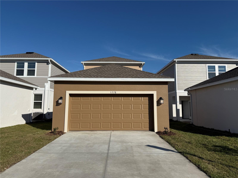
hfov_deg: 71.6
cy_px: 89
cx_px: 119
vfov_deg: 56.8
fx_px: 165
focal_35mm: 24
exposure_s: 1/9091
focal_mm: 6.76
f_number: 1.78
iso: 80
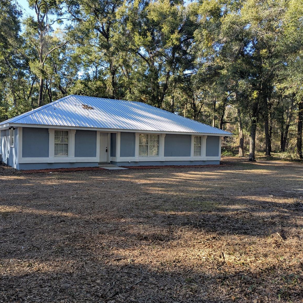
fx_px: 287
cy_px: 153
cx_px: 117
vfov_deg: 55.6
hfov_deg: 55.1
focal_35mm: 29
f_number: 1.85
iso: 38
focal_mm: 6.81
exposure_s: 1/279
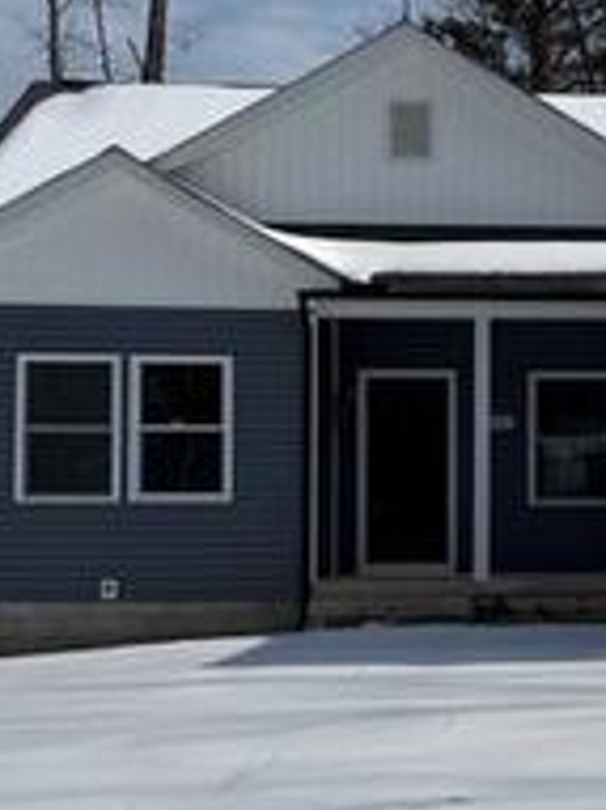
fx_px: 1963
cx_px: 754
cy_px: 452
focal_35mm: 84
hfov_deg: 16.7
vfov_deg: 23.3
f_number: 1.78
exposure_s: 1/14286
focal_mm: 6.76
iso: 80
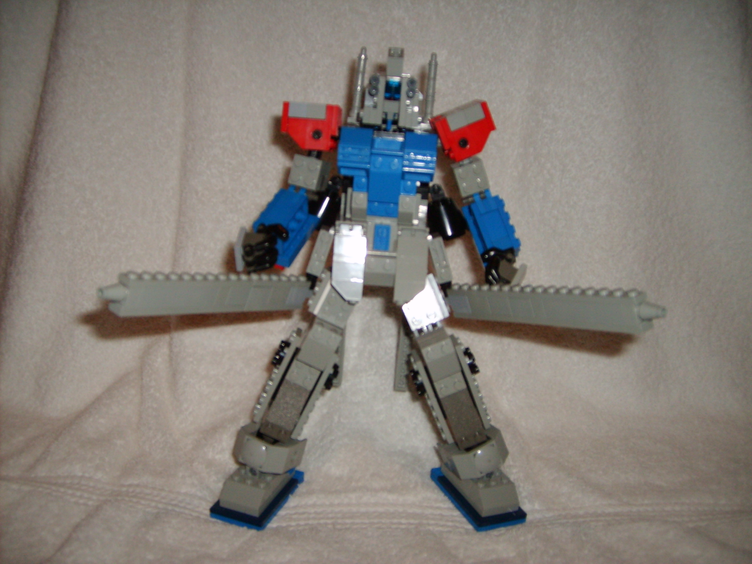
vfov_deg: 40.7
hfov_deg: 52.6
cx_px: 376
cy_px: 282
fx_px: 760
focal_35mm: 35
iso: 100
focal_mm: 5.8
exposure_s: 1/45
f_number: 2.8
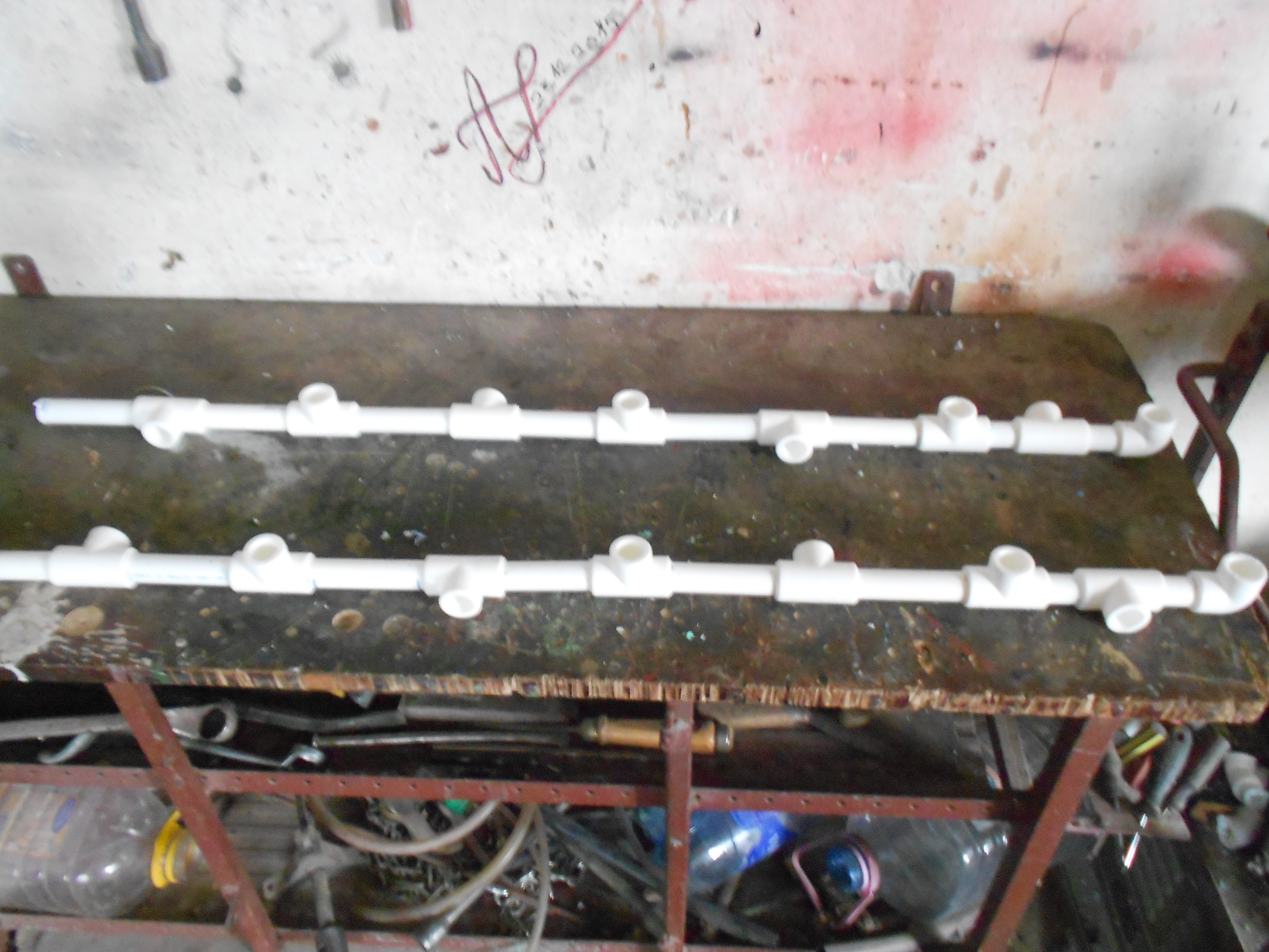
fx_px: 1063
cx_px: 634
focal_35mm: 29
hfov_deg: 61.7
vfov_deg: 48.2
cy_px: 476
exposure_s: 1/5
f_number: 3.4
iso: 800
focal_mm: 5.1
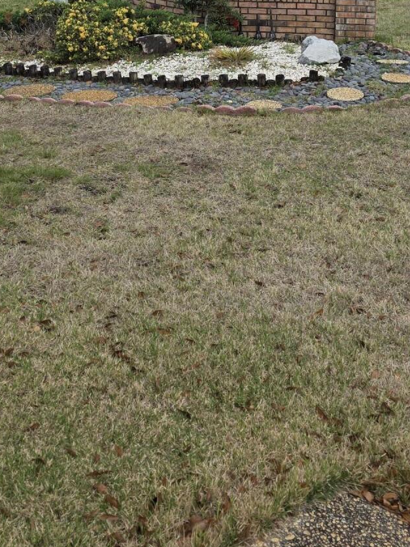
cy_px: 4
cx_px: 231
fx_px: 869
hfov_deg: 26.5
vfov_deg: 32.3
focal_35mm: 55
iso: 80
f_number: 1.7
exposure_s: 1/4434
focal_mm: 6.3
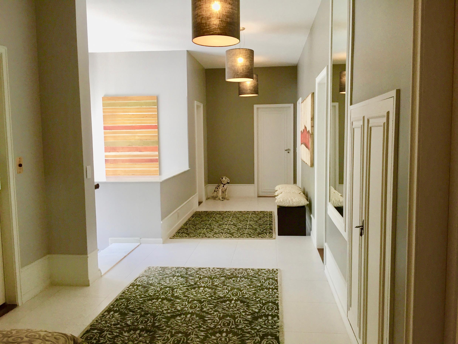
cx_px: 229
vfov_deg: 48.2
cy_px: 172
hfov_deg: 61.7
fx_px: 384
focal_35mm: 29
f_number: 2.2
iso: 50
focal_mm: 4.15
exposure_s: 1/30
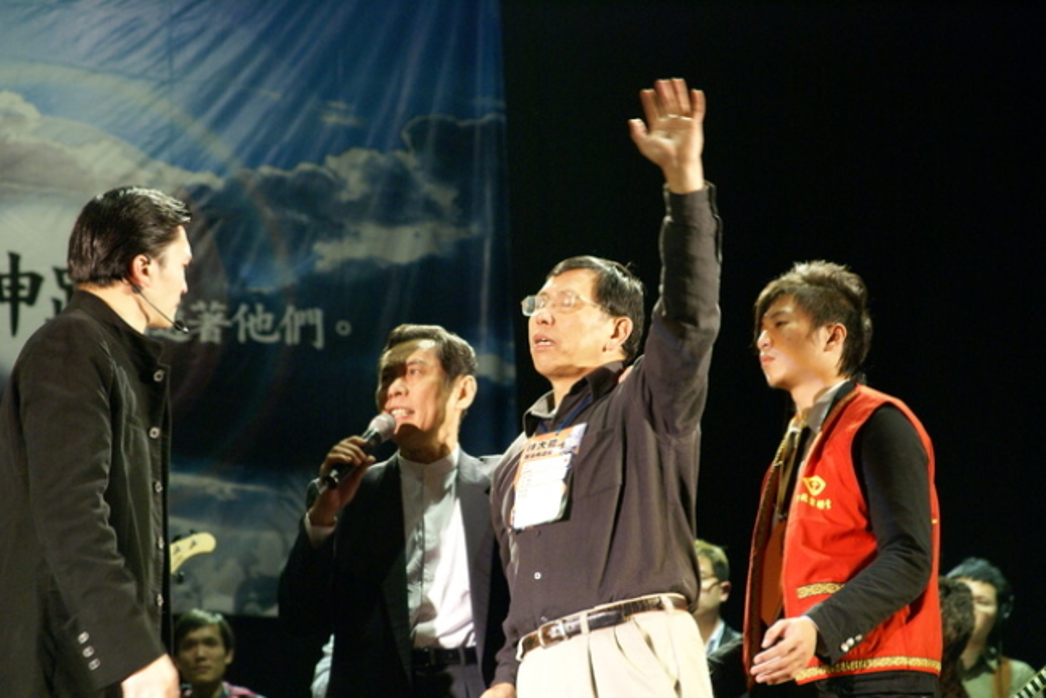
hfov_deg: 17.1
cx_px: 523
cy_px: 349
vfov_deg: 11.4
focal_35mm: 120
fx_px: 3487
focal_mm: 80
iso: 800
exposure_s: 1/40
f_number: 4.5
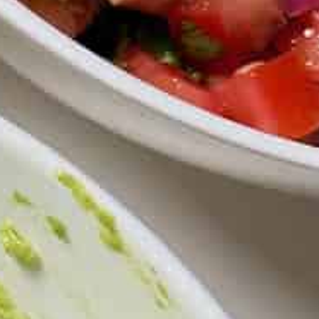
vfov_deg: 9.6
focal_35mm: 182
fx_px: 1898
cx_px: -367
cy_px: 79
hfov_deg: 8.9
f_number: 1.8
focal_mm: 6.8
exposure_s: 1/75
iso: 160
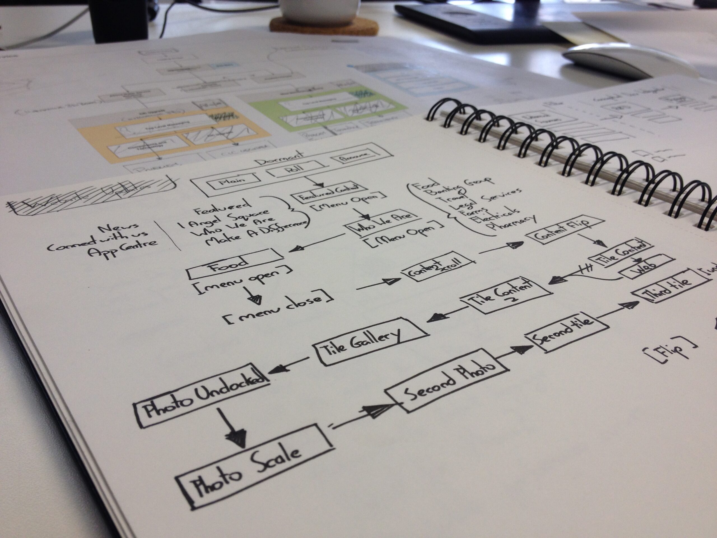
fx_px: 725
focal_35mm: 35
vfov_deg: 40.7
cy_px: 269
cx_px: 358
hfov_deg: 52.6
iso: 64
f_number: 2.4
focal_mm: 4.28
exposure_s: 1/40
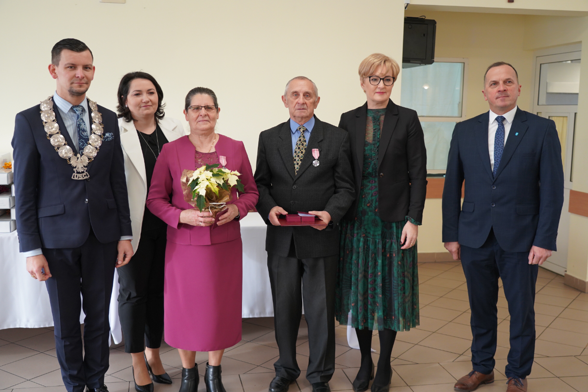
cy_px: 196
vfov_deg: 34.2
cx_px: 294
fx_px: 637
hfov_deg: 49.5
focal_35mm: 39
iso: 1600
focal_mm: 39
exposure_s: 1/160
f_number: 4
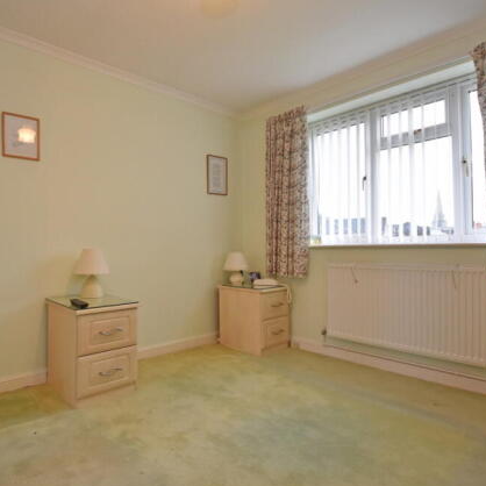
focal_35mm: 20
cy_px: 245
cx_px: 175
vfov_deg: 74.8
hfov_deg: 73.2
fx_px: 318
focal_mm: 10
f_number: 4
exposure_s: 1/125
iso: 1250
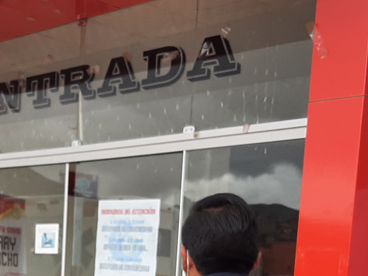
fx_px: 829
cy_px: 392
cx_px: 122
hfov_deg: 24.9
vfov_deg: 17.3
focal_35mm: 78
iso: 40
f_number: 1.7
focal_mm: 3.93
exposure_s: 1/1285
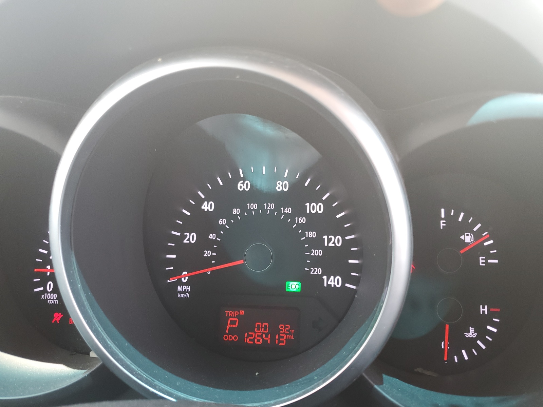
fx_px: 408
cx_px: 272
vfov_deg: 53.1
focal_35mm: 26
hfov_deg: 67.3
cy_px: 204
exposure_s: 1/60.2
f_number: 1.5
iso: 57
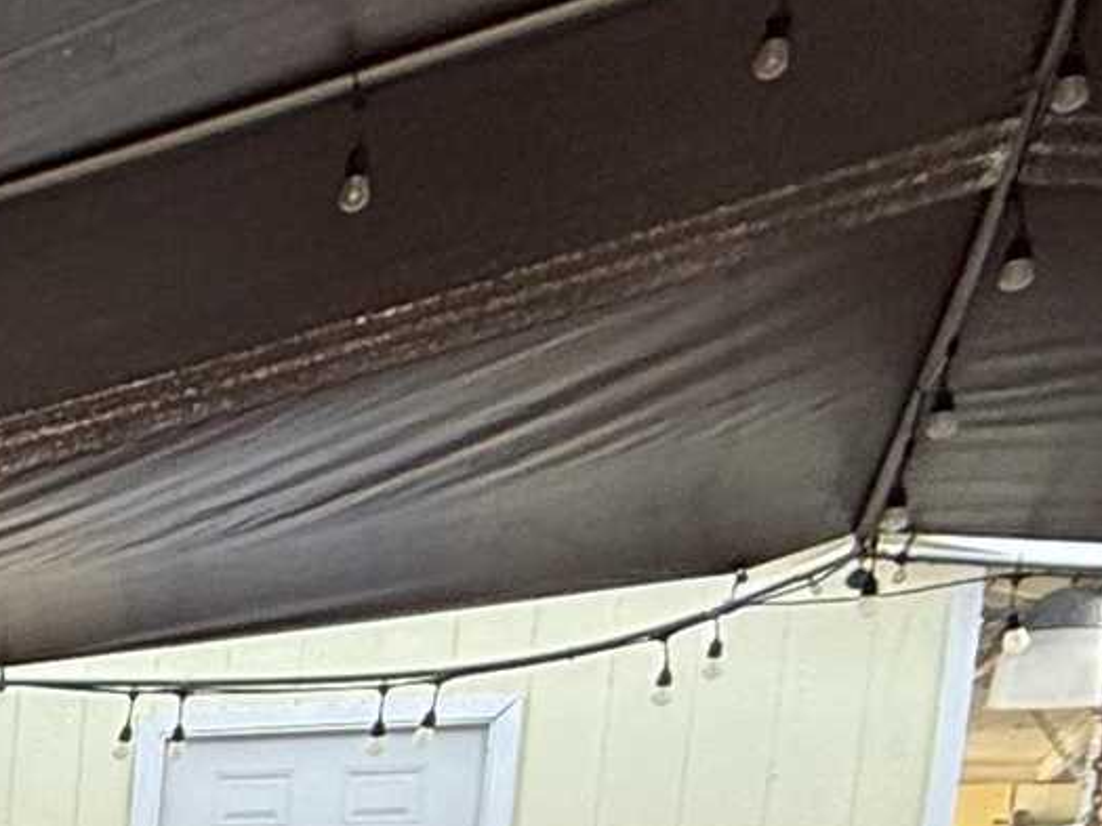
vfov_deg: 16.0
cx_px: -1237
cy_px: 1362
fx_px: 2610
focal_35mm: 82
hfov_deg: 16.5
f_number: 2.2
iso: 80
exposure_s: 1/99
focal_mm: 2.22
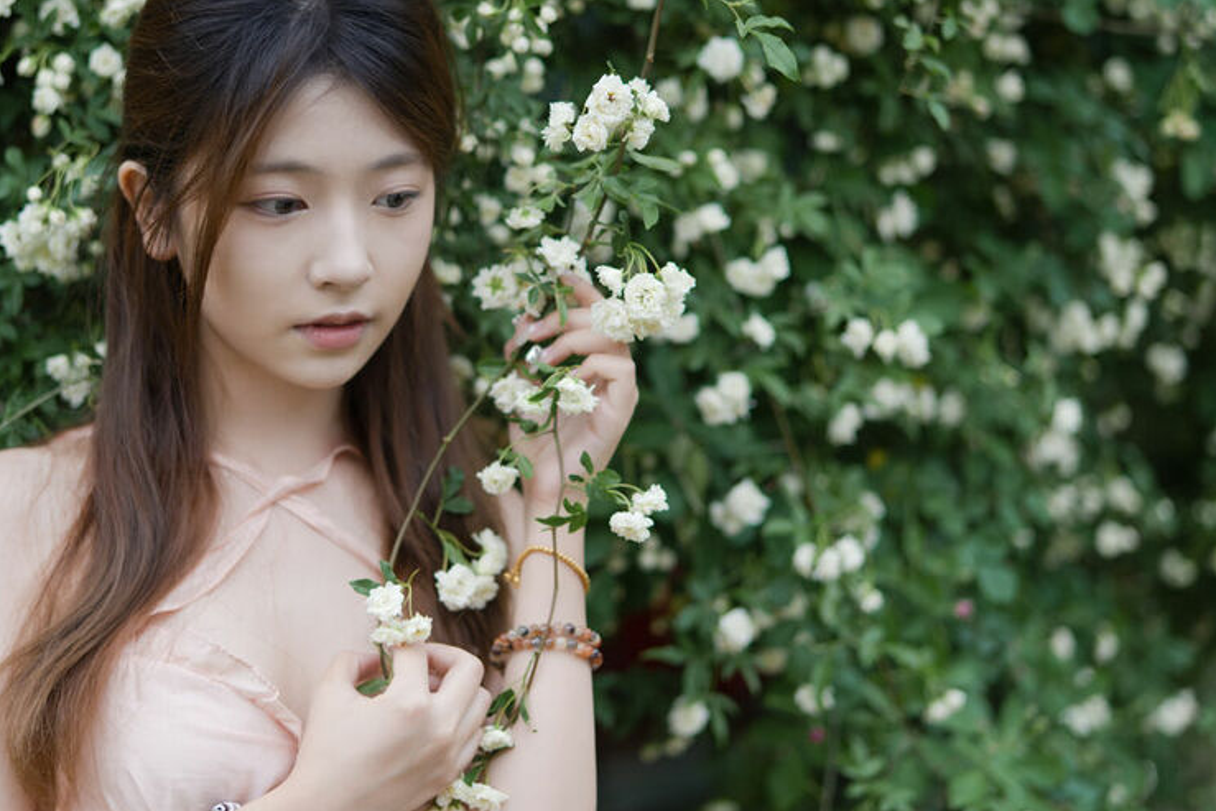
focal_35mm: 71
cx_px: 480
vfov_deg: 19.2
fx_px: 2399
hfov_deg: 28.4
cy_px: 296
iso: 100
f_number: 1.4
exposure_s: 1/1000
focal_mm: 50
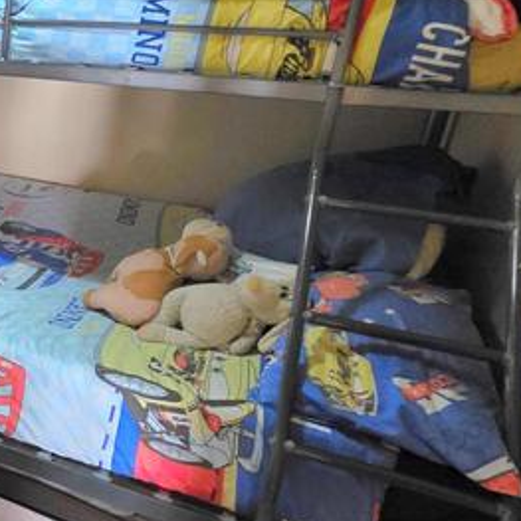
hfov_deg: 35.6
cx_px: -123
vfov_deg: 46.9
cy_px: 202
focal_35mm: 35
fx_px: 596
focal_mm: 2.2
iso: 800
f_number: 1.9
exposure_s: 1/50.3
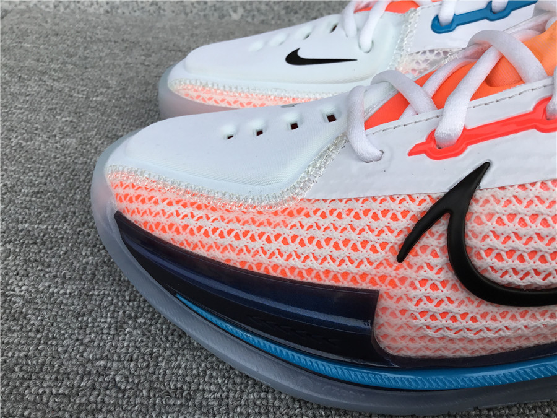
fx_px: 499
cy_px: 209
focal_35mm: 31
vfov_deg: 45.4
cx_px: 278
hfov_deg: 58.4
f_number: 2.4
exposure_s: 1/895
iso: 25
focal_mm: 3.3
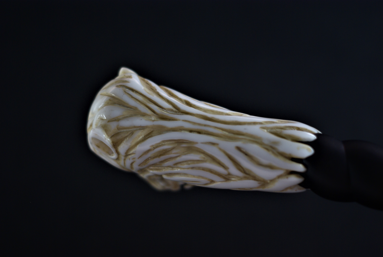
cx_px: 187
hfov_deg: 26.3
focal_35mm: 77
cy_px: 131
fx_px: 820
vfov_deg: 17.8
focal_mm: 50
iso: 400
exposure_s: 1/50
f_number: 2
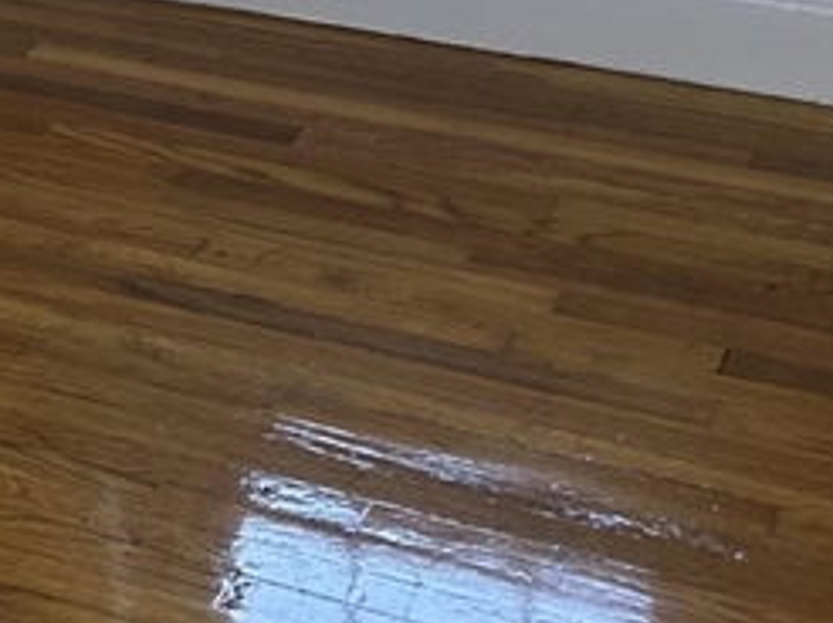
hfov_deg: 18.8
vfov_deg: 12.9
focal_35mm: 100
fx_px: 2404
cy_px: -626
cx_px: -119
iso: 125
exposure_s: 1/121
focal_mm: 6.86
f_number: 1.78
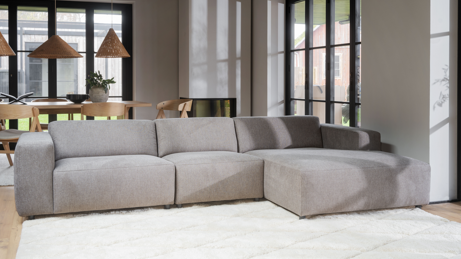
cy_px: 117
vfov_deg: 28.3
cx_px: 230
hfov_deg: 48.4
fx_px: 513
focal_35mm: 42
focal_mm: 40
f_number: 7.1
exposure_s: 1/2.5
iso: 100
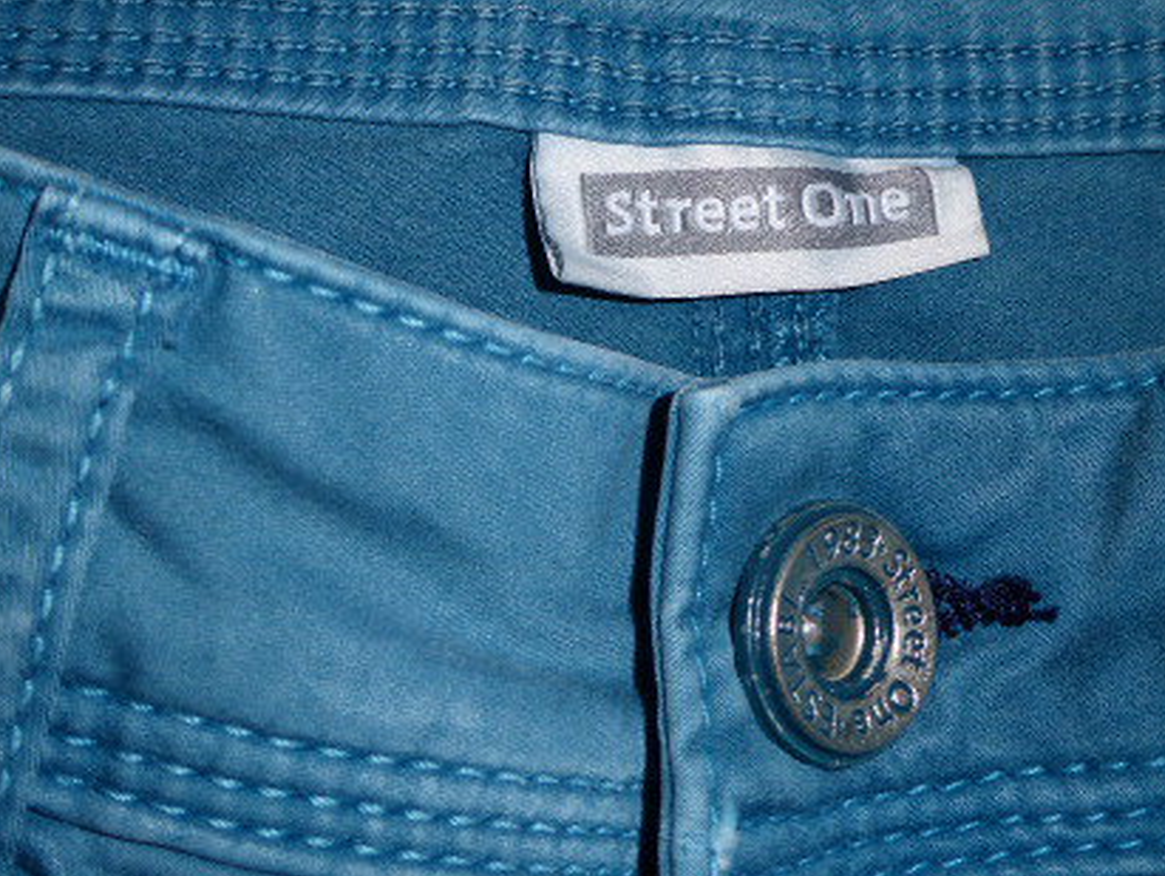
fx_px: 1886
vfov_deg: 26.1
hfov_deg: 34.3
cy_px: 377
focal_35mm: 56
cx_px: 607
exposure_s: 1/60
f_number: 3.7
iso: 100
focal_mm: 6.3
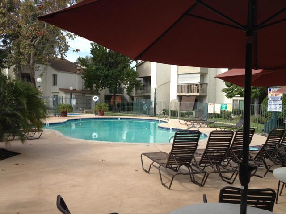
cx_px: 143
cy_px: 107
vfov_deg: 40.7
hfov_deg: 52.6
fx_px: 289
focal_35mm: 35
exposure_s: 1/986
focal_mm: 4.28
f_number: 2.4
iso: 50
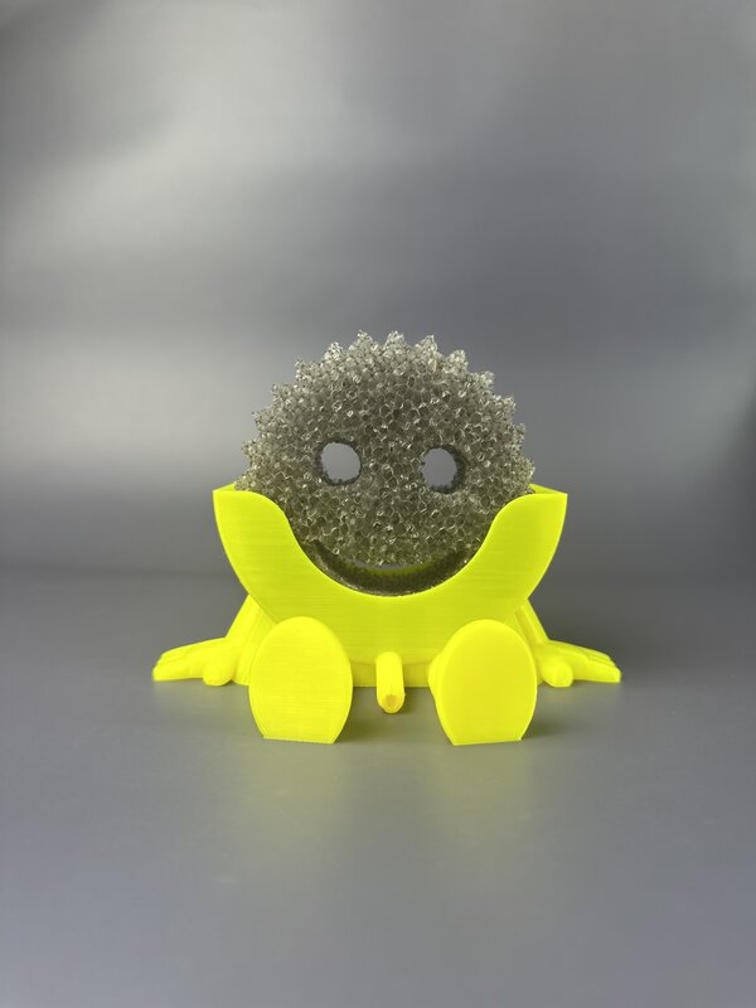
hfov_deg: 56.8
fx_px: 699
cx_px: 378
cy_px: 504
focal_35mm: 24
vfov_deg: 71.6
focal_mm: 6.86
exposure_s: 1/120
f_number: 1.78
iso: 80
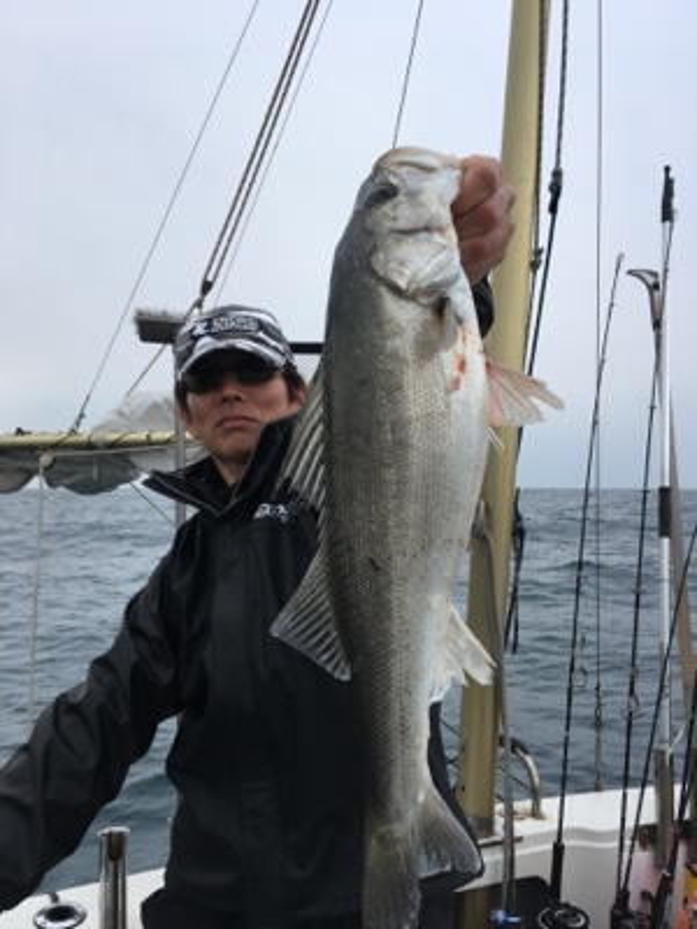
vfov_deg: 61.7
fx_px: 779
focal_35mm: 29
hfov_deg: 48.2
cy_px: 464
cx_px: 348
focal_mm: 4.15
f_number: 2.2
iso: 25
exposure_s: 1/605
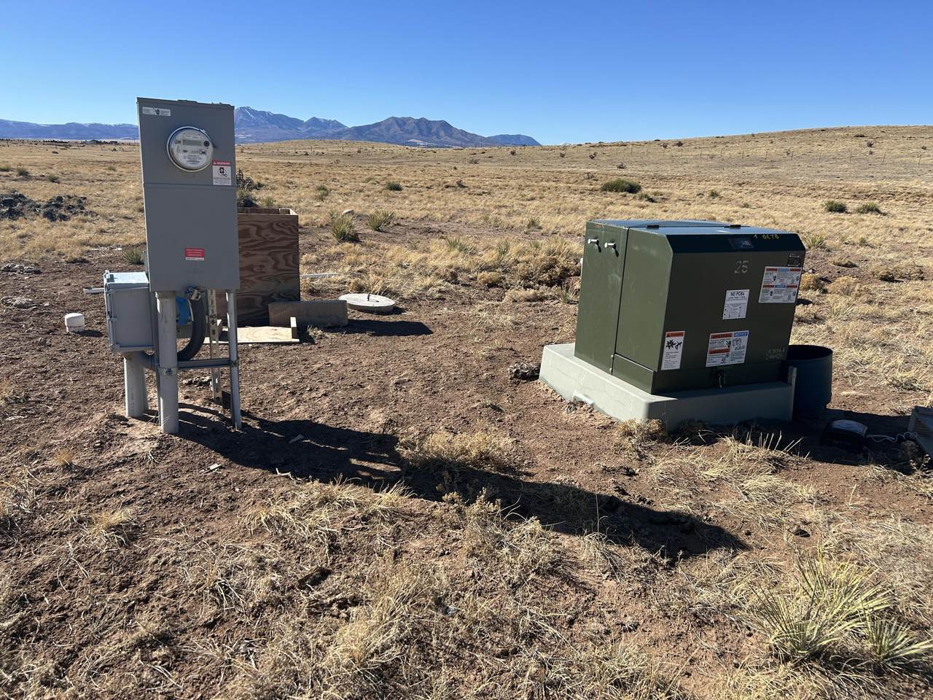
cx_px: 466
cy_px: 350
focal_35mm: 26
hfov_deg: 67.3
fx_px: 701
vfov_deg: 53.1
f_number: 1.5
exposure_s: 1/4115
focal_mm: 5.7
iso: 50
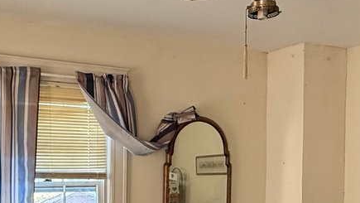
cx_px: 203
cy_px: 186
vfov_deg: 22.1
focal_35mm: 53
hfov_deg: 39.1
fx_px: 506
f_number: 2.2
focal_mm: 2.22
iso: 320
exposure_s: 1/88
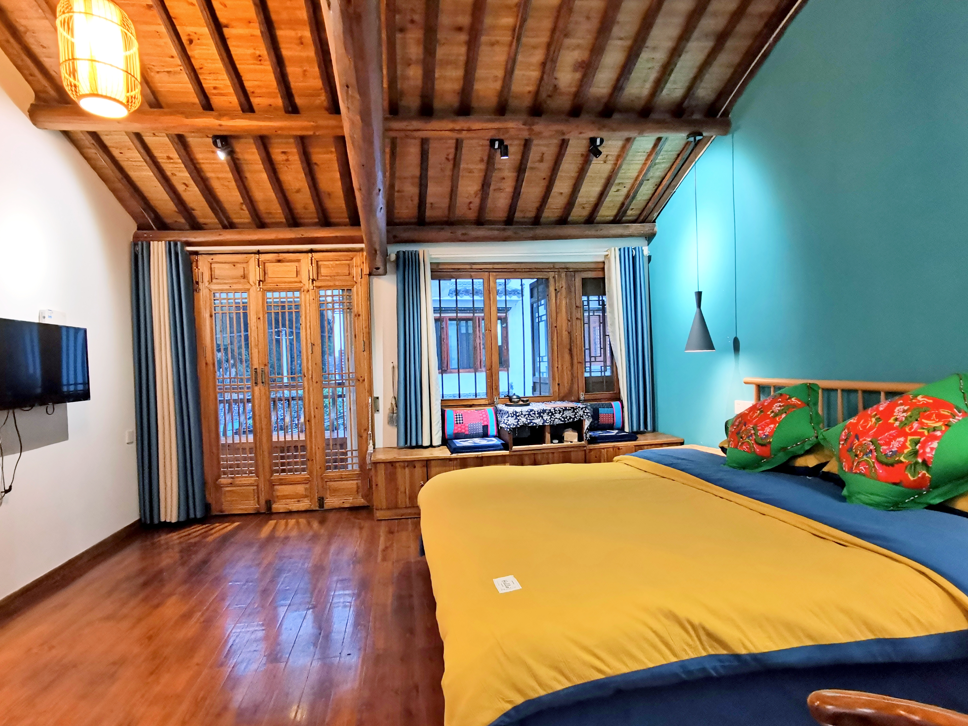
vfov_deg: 68.6
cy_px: 380
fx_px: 531
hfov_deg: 84.5
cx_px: 451
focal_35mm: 19
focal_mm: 2.26
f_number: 2.2
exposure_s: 1/30
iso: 640
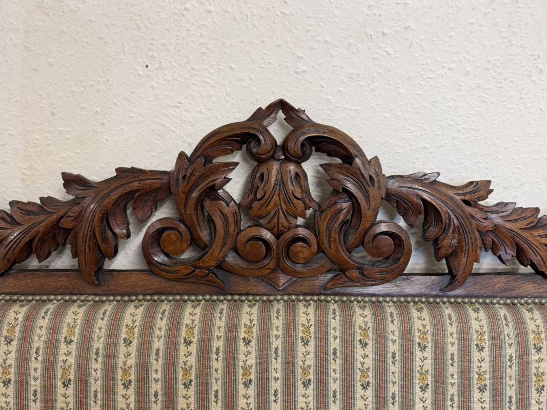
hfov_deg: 65.3
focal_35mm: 27
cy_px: 220
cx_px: 283
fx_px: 427
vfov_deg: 51.3
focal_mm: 6.76
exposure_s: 1/50
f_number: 1.78
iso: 160
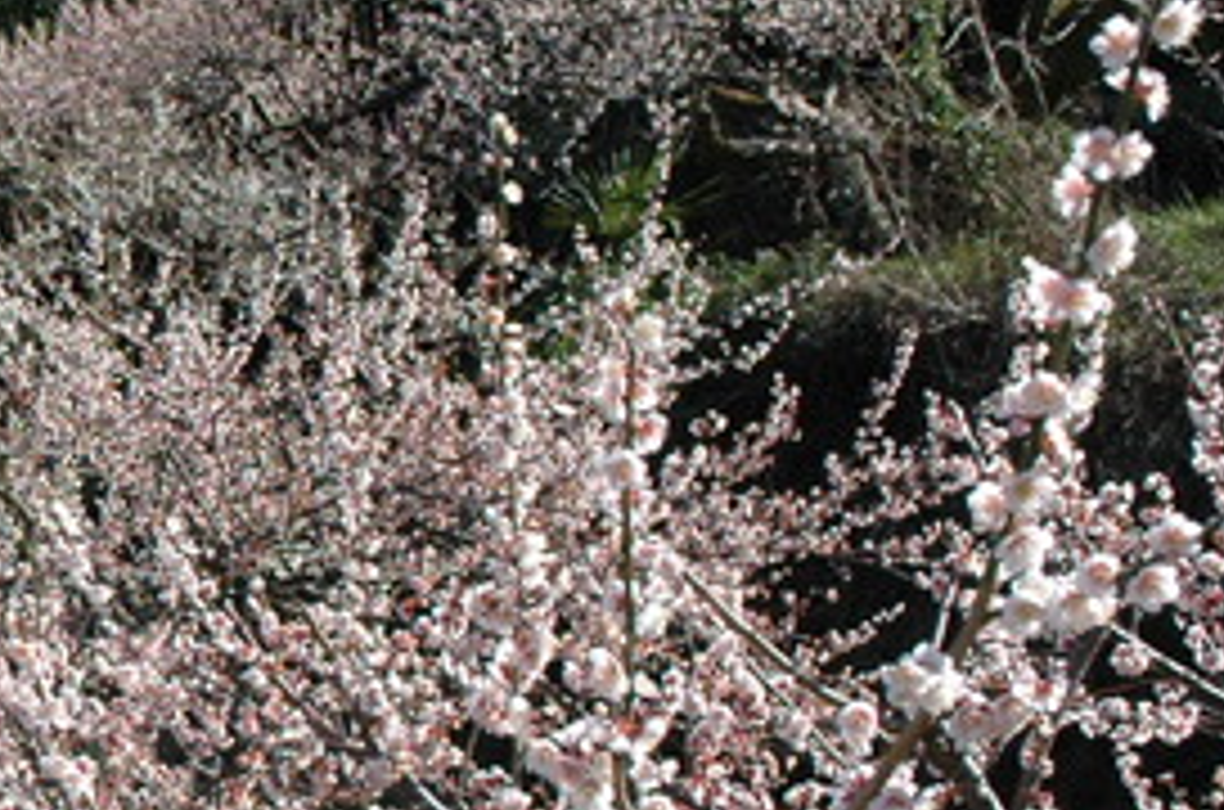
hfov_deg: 17.6
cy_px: 461
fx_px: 3596
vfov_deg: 12.9
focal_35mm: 106
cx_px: -540
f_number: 9
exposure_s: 1/320
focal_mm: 24
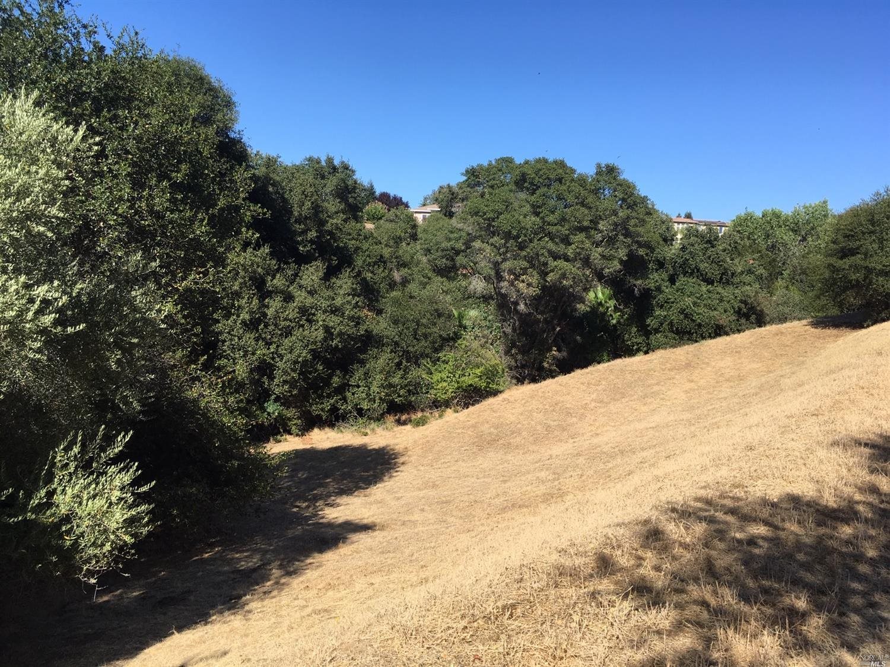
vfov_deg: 48.2
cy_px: 334
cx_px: 445
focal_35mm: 29
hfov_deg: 61.7
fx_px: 745
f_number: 2.2
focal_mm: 4.15
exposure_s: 1/1131
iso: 25
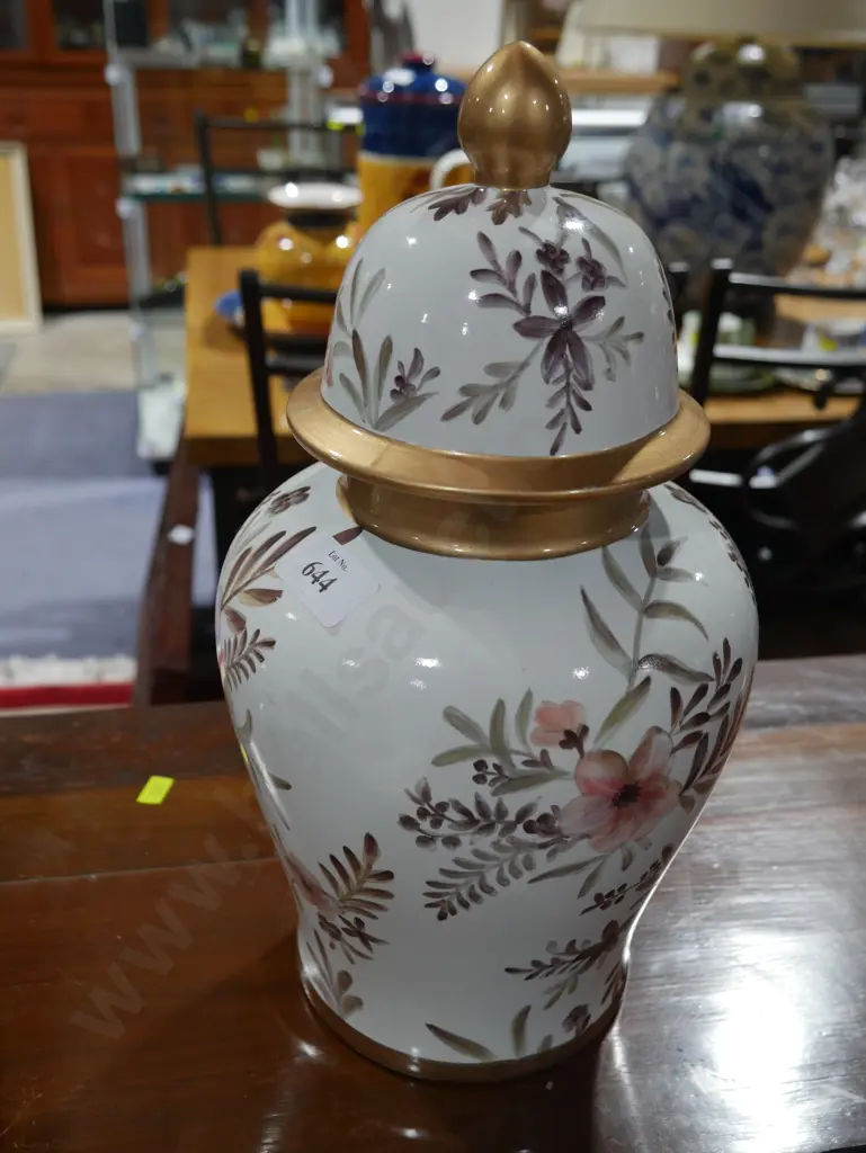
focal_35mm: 36
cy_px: 576
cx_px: 433
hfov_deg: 39.7
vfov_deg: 51.3
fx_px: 1200
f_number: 4
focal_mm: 18
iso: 320
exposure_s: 1/60
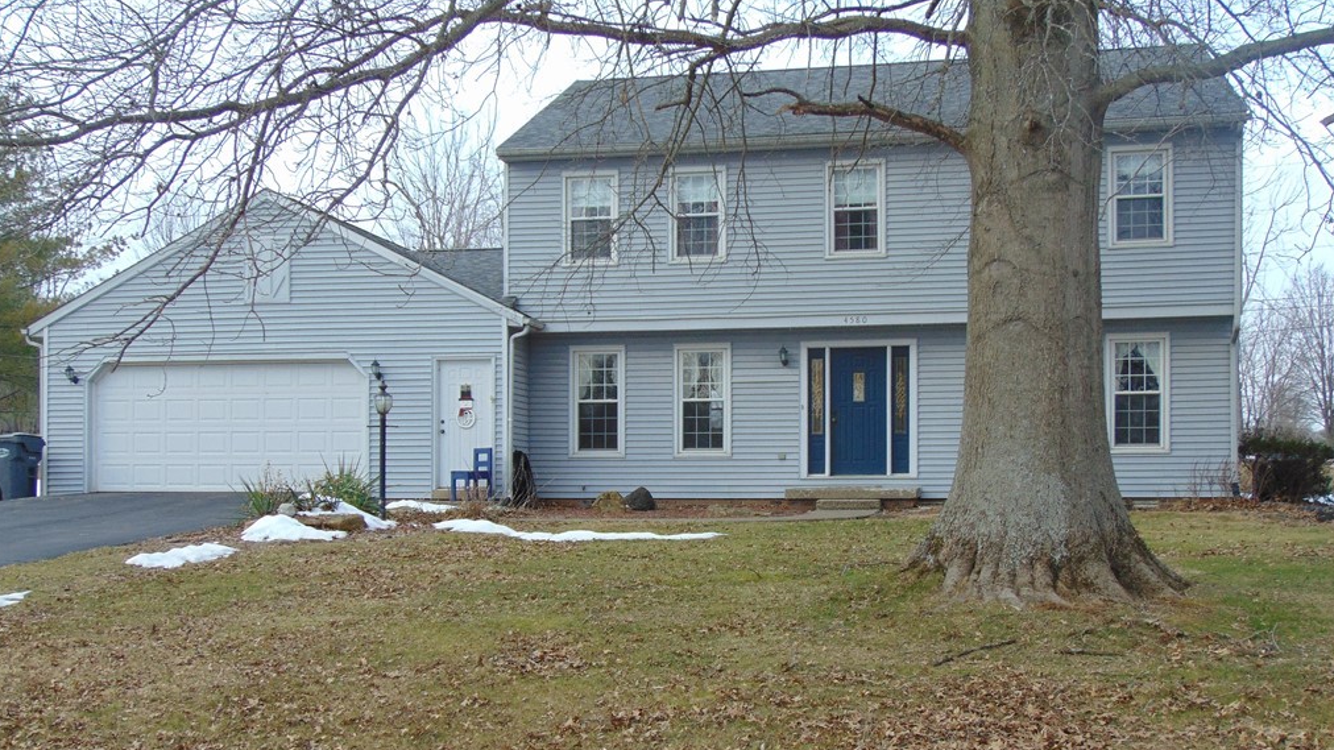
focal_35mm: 43
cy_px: 501
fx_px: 1521
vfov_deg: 27.5
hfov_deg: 47.4
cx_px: 670
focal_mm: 6.9
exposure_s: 1/160
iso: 80
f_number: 3.3
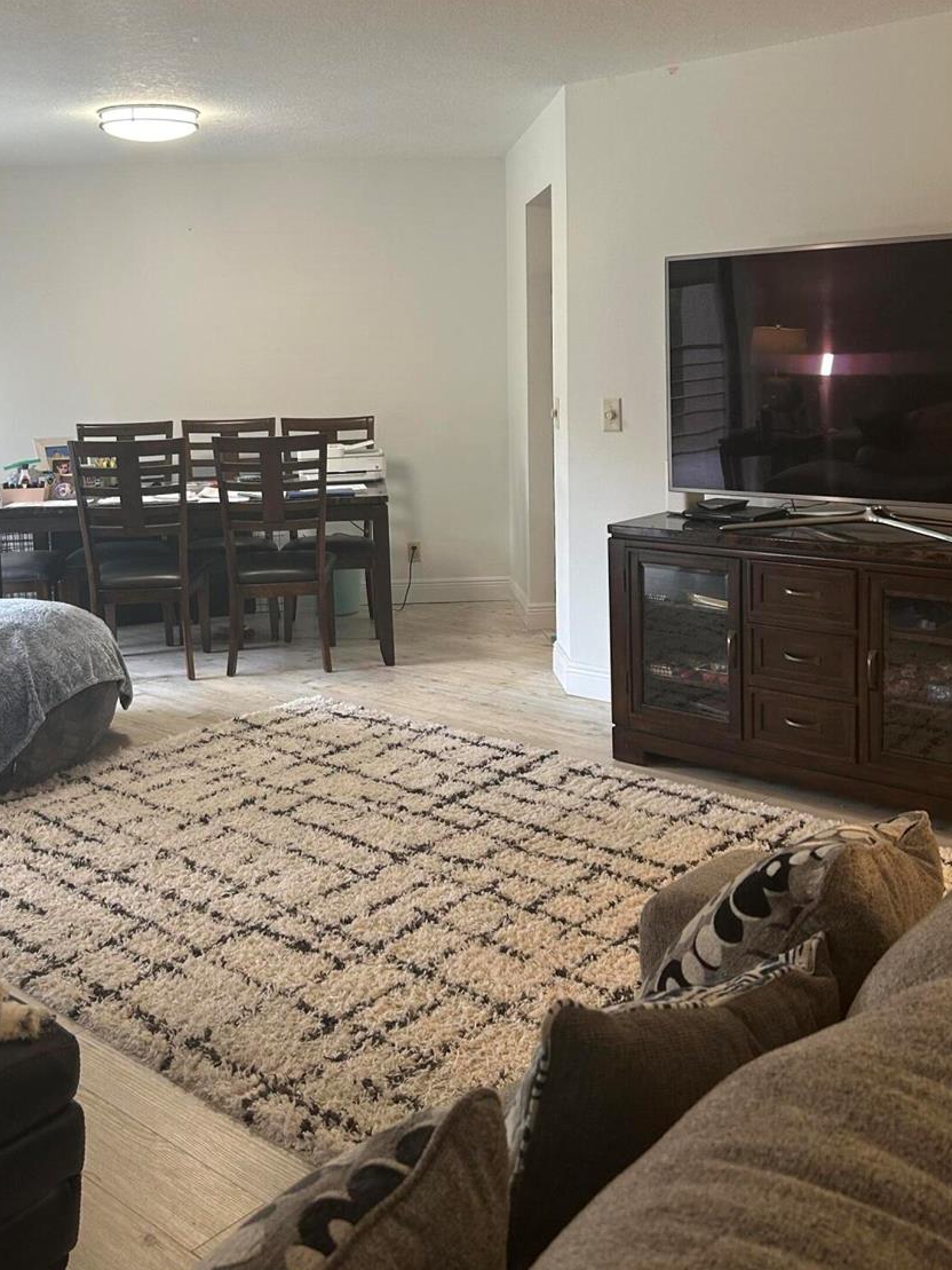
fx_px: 1320
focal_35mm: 36
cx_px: 396
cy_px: 491
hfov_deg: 39.5
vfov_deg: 50.9
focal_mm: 5.7
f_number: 1.5
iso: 100
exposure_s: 1/60
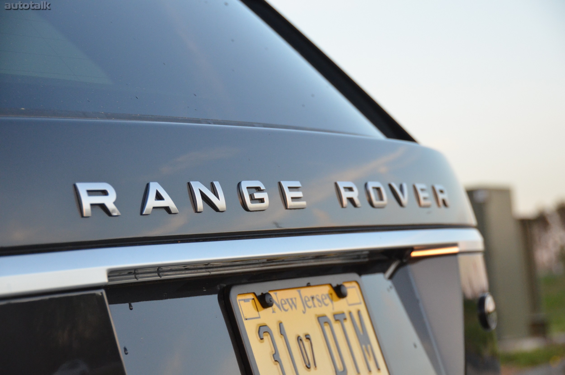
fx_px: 1645
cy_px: 188
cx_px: 282
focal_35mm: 105
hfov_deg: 19.5
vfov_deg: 13.0
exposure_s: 1/320
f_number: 5
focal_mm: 70
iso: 1600
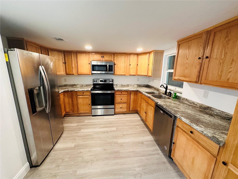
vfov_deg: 85.7
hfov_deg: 102.1
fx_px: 96
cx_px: 119
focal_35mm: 14
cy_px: 90
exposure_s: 1/60
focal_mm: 2.22
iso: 400
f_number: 2.2
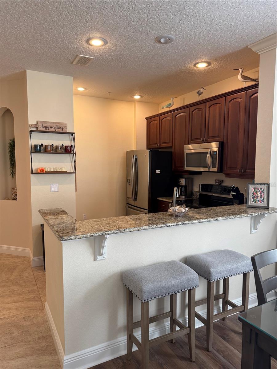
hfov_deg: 56.8
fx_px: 256
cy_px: 184
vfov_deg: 71.6
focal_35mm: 24
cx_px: 138
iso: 160
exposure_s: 1/120
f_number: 1.78
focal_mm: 6.76
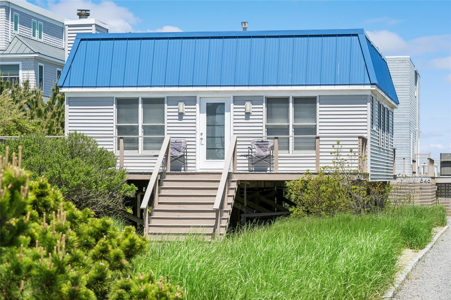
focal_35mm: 95
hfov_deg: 21.5
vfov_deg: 14.4
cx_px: 226
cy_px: 150
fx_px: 1190
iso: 640
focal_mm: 95
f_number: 8
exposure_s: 1/1600
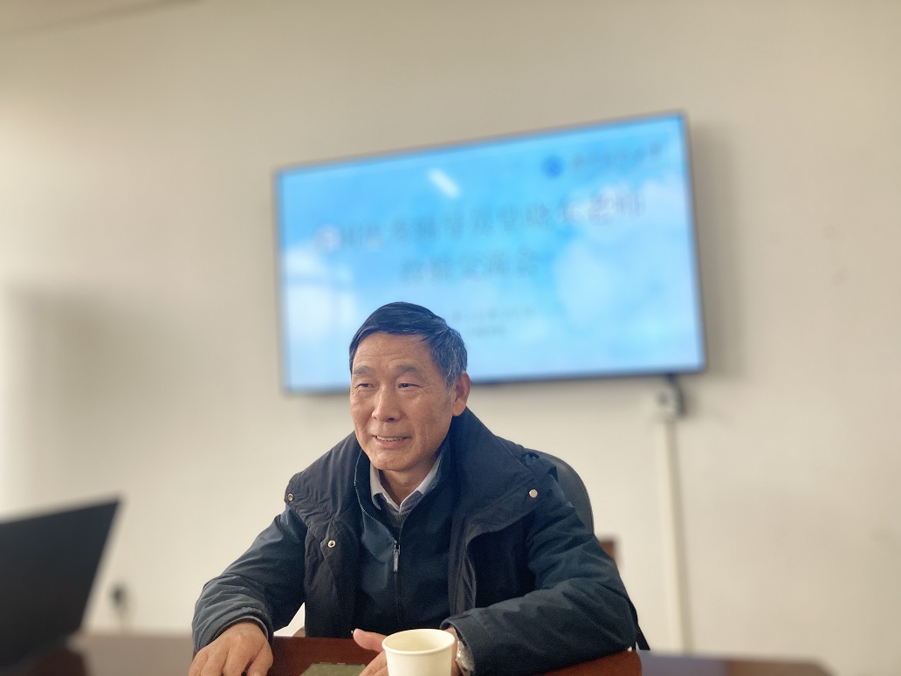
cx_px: 450
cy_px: 338
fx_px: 729
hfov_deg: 63.4
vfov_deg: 49.7
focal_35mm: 28
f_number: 1.8
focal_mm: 3.99
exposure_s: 1/100
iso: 64
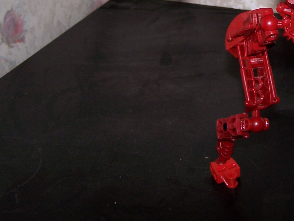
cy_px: 0
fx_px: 680
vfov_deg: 18.0
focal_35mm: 80
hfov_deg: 23.5
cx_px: 284
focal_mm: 6.3
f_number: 2.8
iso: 80
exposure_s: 1/60
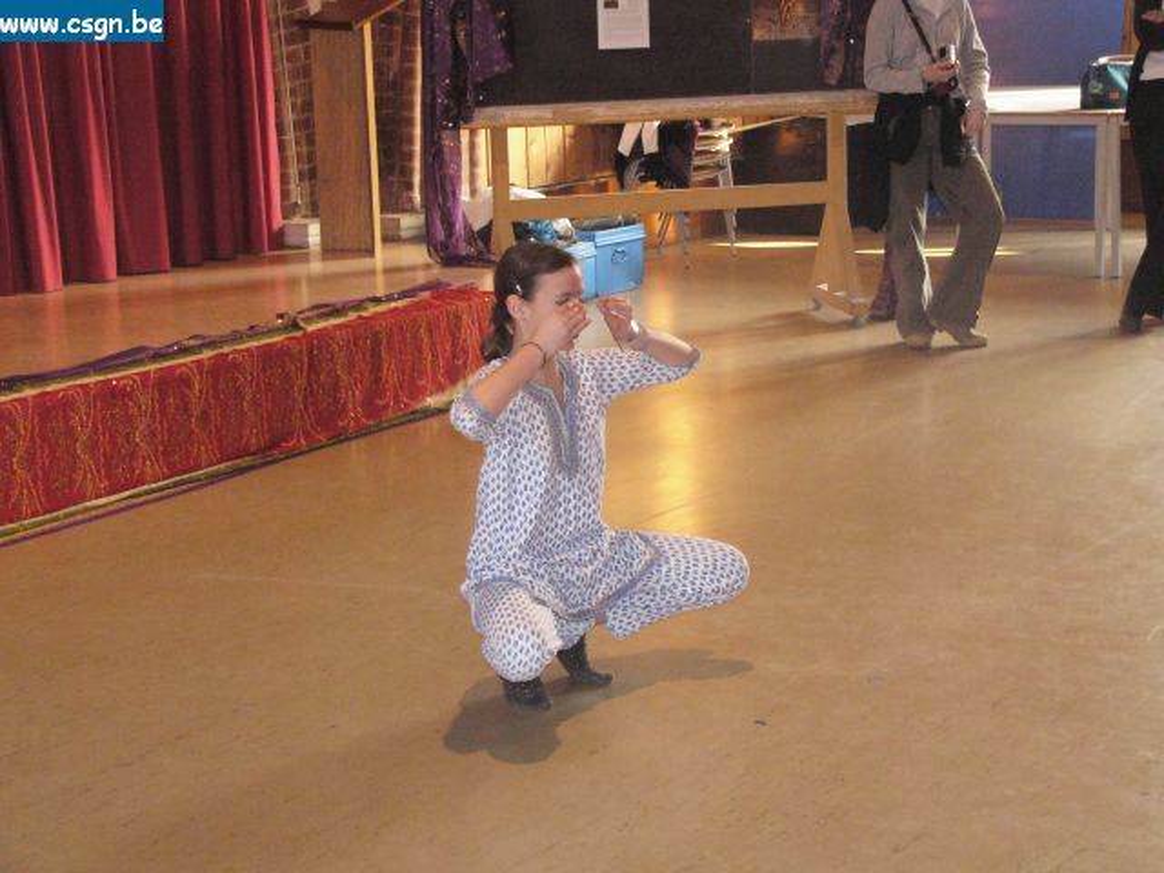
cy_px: 436
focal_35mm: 72
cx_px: 582
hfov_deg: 27.0
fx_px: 2421
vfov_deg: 20.4
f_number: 2.8
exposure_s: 1/60
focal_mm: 12
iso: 400
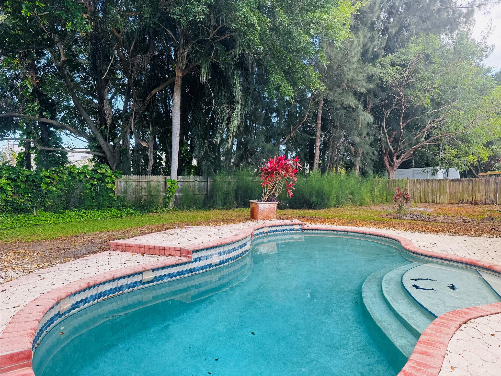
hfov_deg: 71.6
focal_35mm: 24
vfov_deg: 56.8
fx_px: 347
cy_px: 188
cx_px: 250
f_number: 1.78
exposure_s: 1/277
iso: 80
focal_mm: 6.76
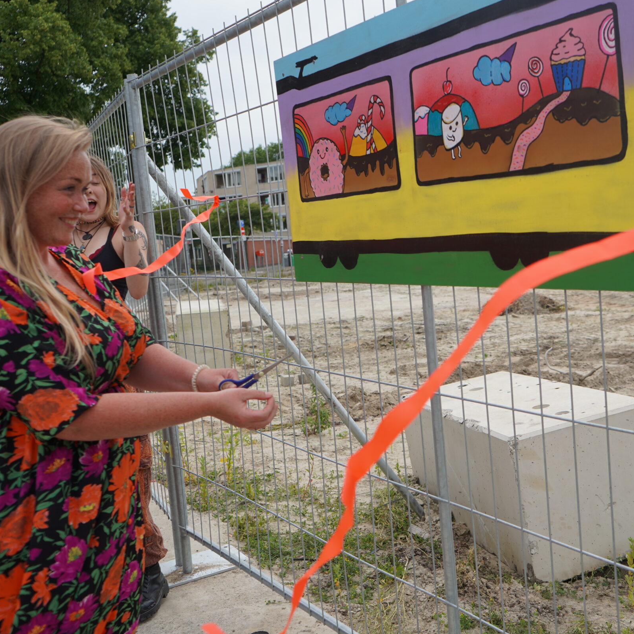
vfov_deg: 43.8
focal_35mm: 38
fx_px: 787
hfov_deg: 43.3
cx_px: 416
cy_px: 297
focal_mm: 28
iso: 100
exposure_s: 1/640
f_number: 4.5
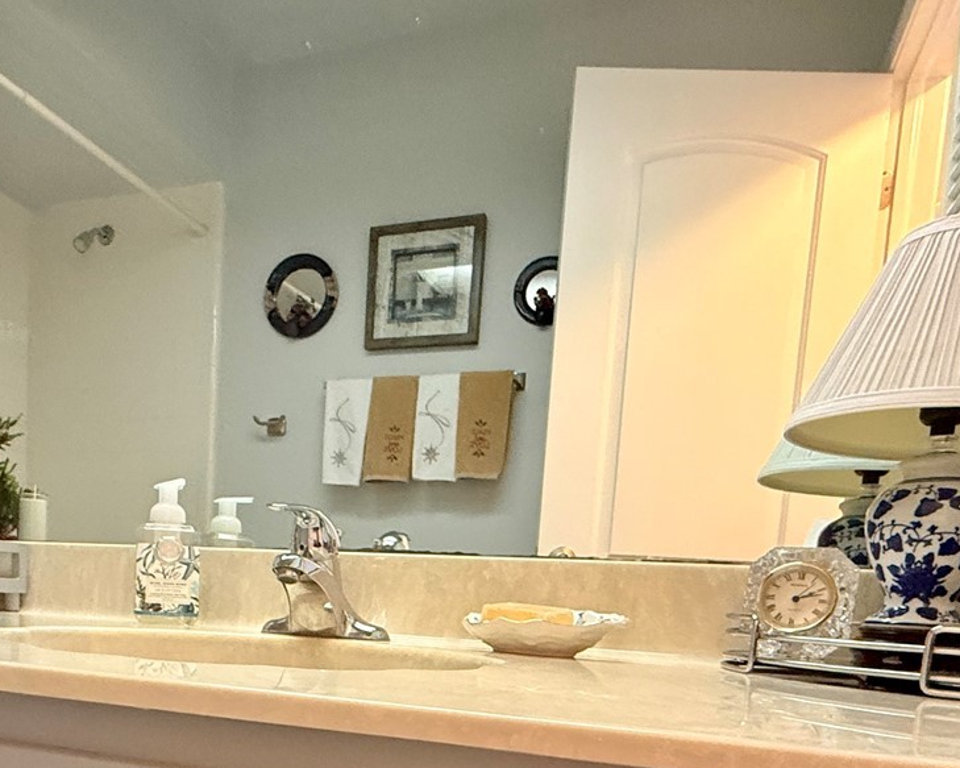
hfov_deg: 57.8
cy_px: 681
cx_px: 338
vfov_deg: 44.4
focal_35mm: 30
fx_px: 852
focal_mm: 2.22
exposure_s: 1/60
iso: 400
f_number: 2.2
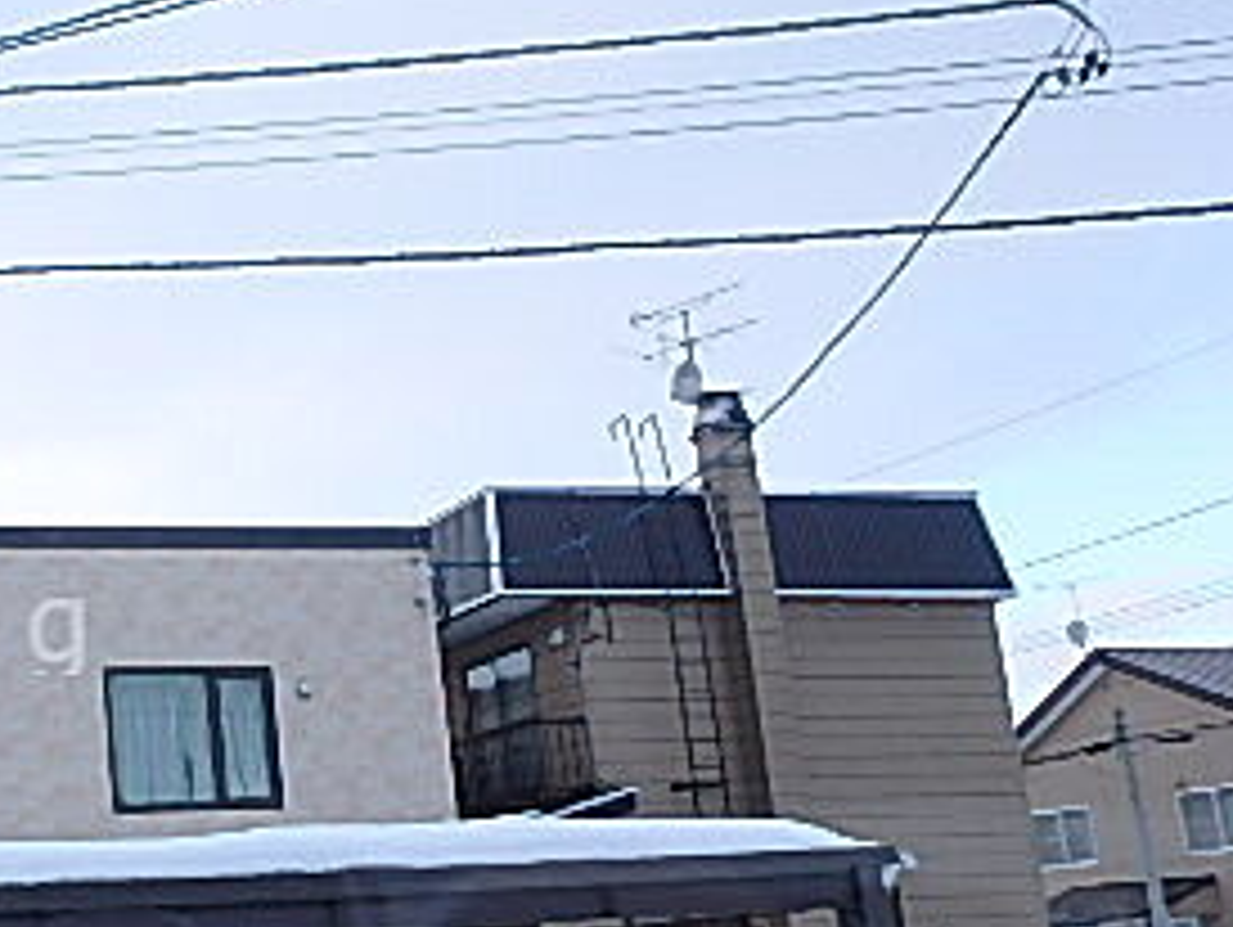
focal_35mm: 49
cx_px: -198
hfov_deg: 32.9
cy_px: 621
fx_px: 1747
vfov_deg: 29.5
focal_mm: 3.7
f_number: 3.5
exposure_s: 1/125
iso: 125
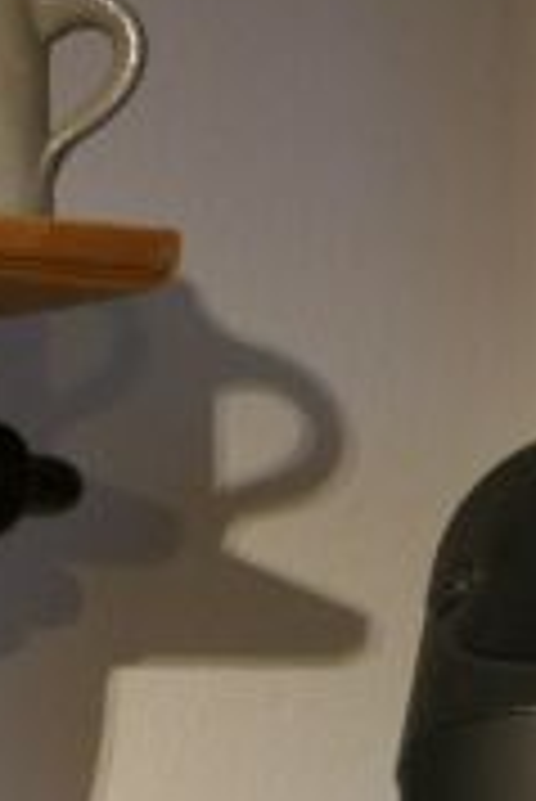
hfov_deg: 7.1
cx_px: -356
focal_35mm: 189
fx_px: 4212
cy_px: 936
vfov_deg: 10.7
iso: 1250
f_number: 3.7
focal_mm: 20.6
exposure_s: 1/80
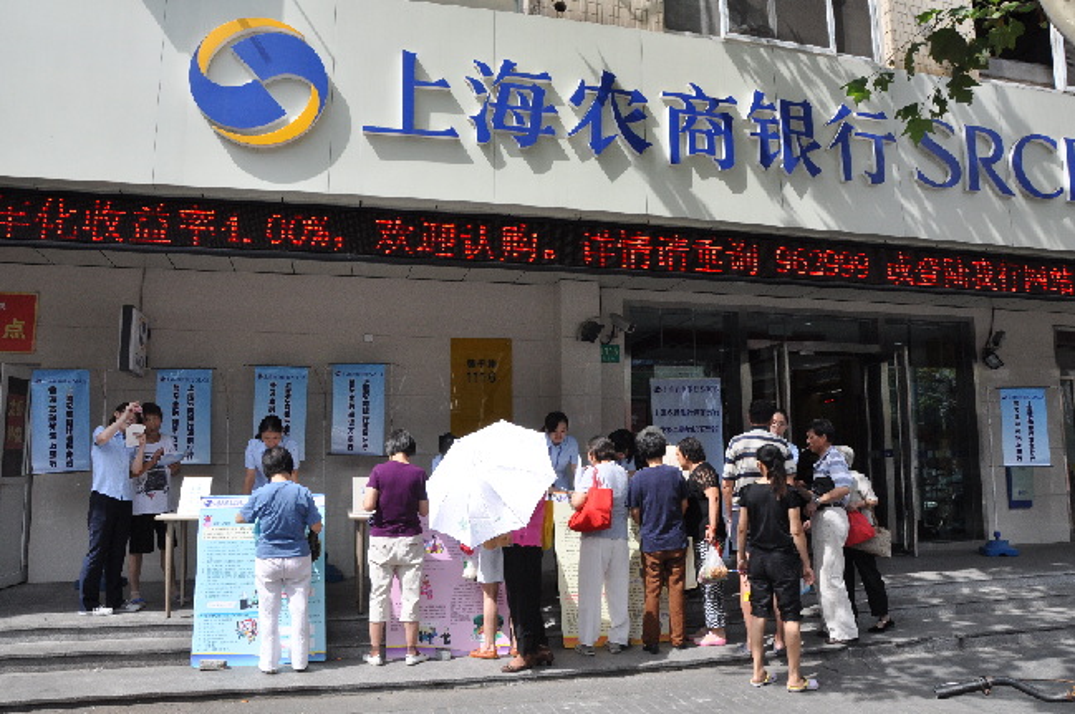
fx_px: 805
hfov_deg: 67.4
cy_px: 357
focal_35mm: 27
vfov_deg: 47.8
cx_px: 538
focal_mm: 18
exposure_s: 1/500
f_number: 11
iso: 640
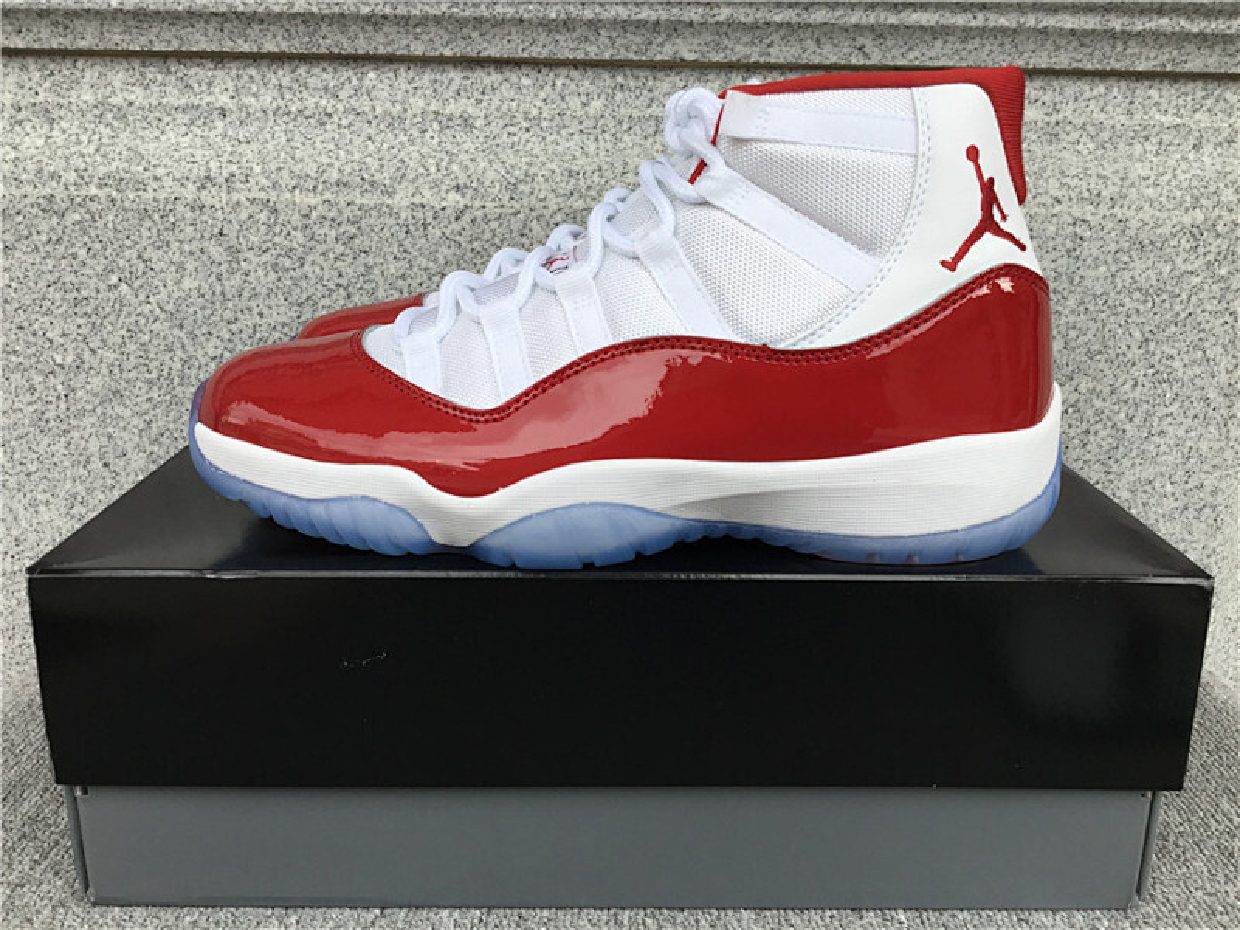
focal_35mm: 31
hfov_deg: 58.4
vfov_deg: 45.4
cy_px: 465
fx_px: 1110
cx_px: 620
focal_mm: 3.3
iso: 25
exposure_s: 1/151
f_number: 2.4
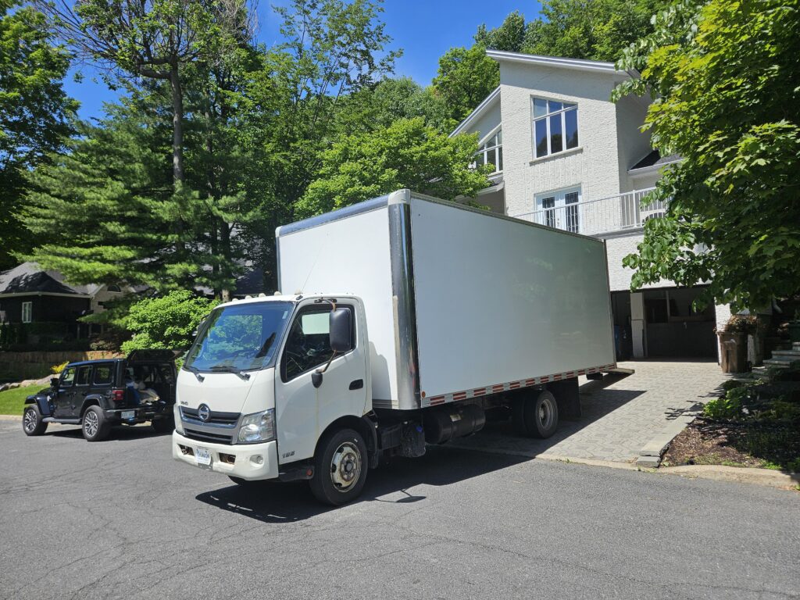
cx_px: 400
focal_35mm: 23
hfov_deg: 73.9
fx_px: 532
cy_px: 300
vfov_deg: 58.9
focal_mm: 5.4
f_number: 1.8
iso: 25
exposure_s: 1/1910
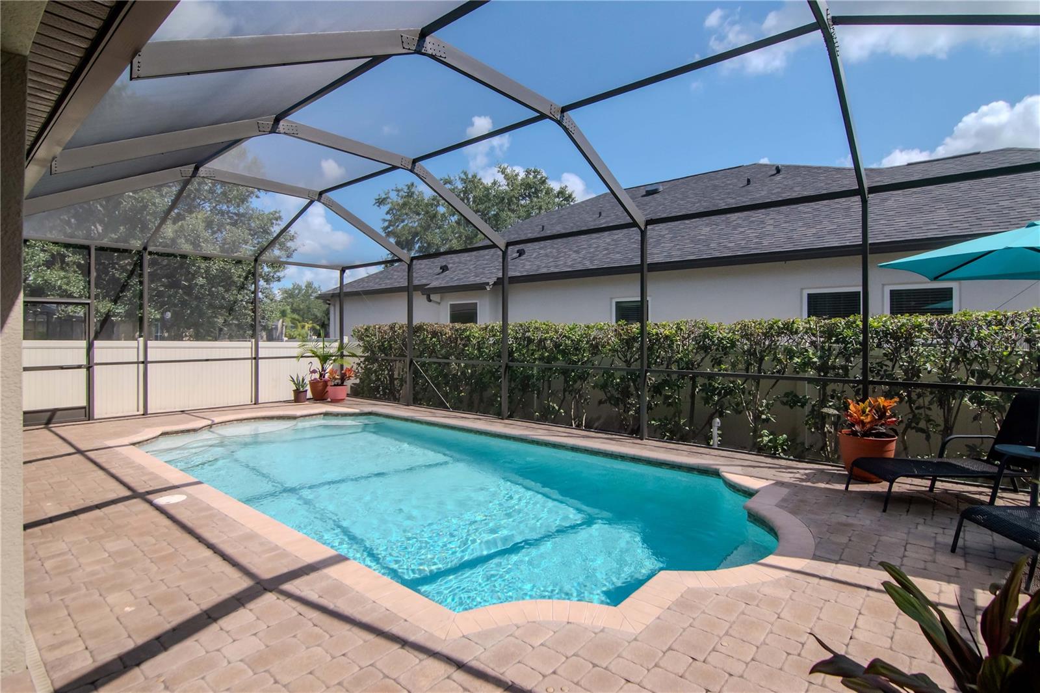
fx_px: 477
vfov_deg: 72.0
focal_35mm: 16
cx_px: 520
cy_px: 346
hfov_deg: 95.0
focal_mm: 11
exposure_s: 1/2500
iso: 1000
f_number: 7.1
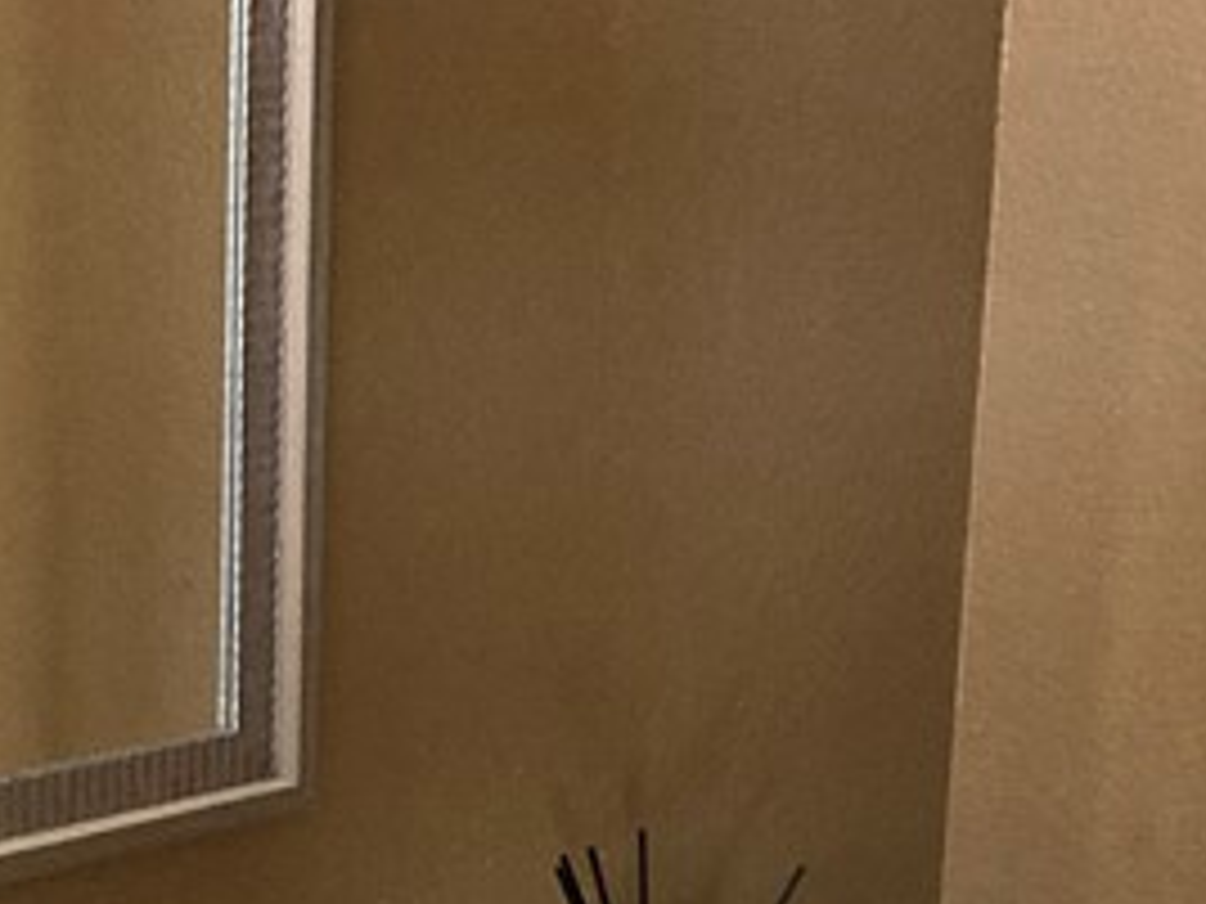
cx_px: 774
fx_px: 3728
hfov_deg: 18.3
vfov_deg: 13.4
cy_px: 1133
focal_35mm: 107
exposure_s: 1/40
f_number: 1.8
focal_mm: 3.99
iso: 320
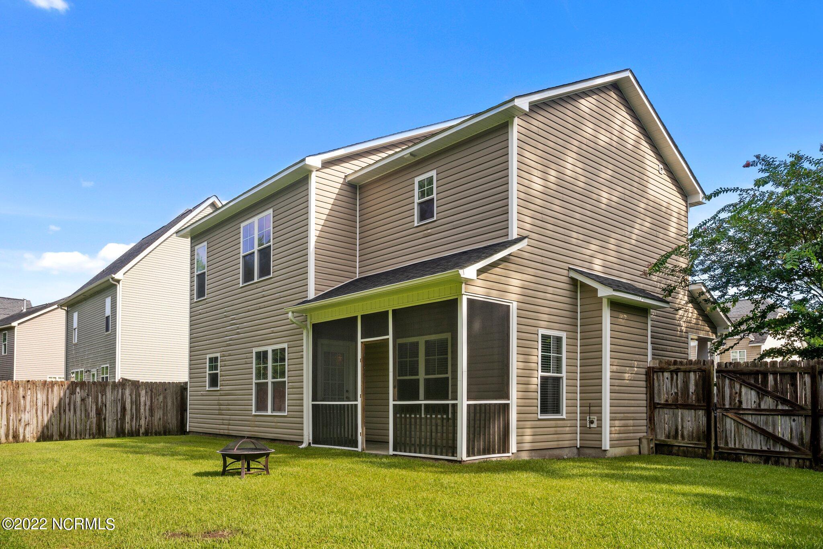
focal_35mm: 26
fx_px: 594
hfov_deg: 69.4
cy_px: 274
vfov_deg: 49.5
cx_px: 412
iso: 125
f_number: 8
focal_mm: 26
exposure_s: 1/250
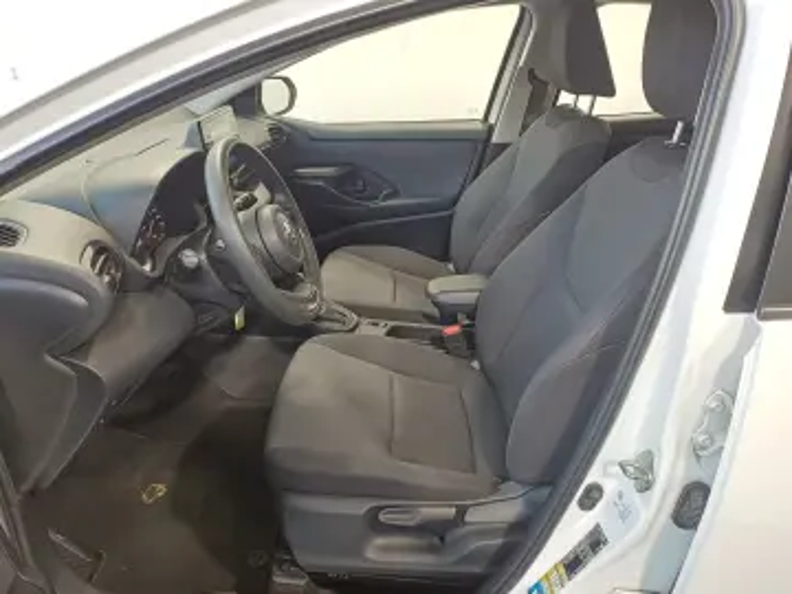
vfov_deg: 54.9
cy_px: 297
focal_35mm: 25
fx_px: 572
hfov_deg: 69.4
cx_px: 396
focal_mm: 4.65
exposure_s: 1/33.3
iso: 400
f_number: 1.8
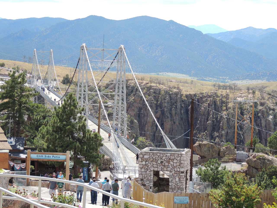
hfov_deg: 16.4
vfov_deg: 12.3
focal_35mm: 120
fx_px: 960
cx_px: 138
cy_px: 104
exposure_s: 1/320
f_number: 4.2
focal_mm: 21.4
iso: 100
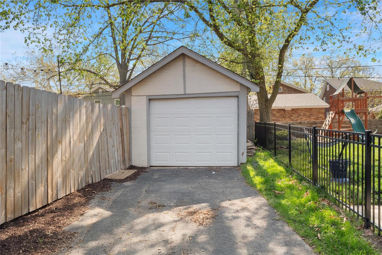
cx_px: 191
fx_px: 255
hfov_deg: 73.8
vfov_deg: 53.1
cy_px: 128
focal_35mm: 24
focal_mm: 12
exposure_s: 1/100
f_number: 8
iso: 400
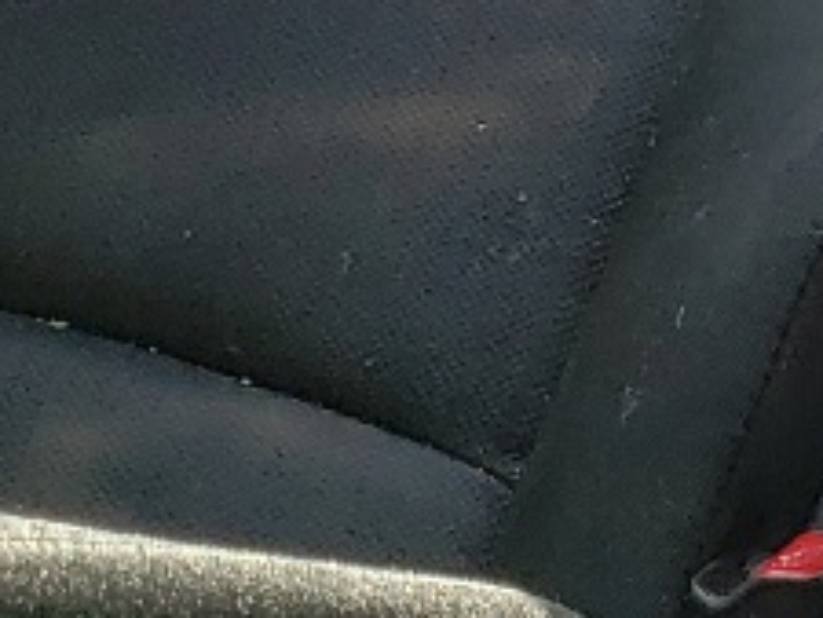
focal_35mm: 185
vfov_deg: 7.8
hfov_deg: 10.0
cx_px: 1544
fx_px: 4401
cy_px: -388
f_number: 1.5
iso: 50
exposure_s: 1/185
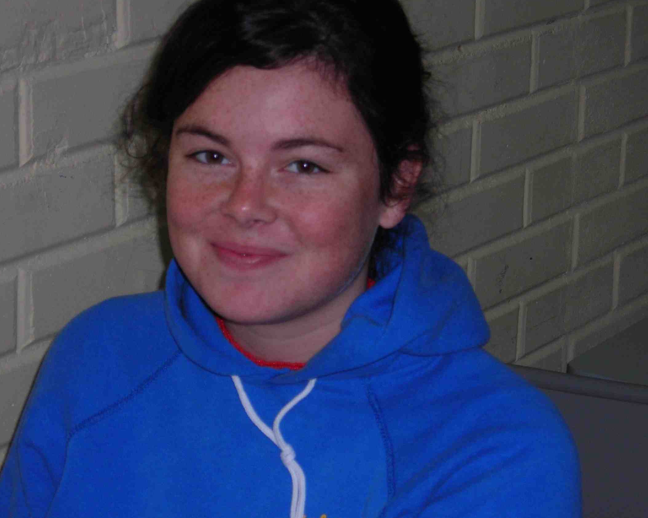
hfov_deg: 13.9
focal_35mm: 139
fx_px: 2666
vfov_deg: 11.1
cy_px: 255
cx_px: 310
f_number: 5.3
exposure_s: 1/60.1
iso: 90
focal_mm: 19.2
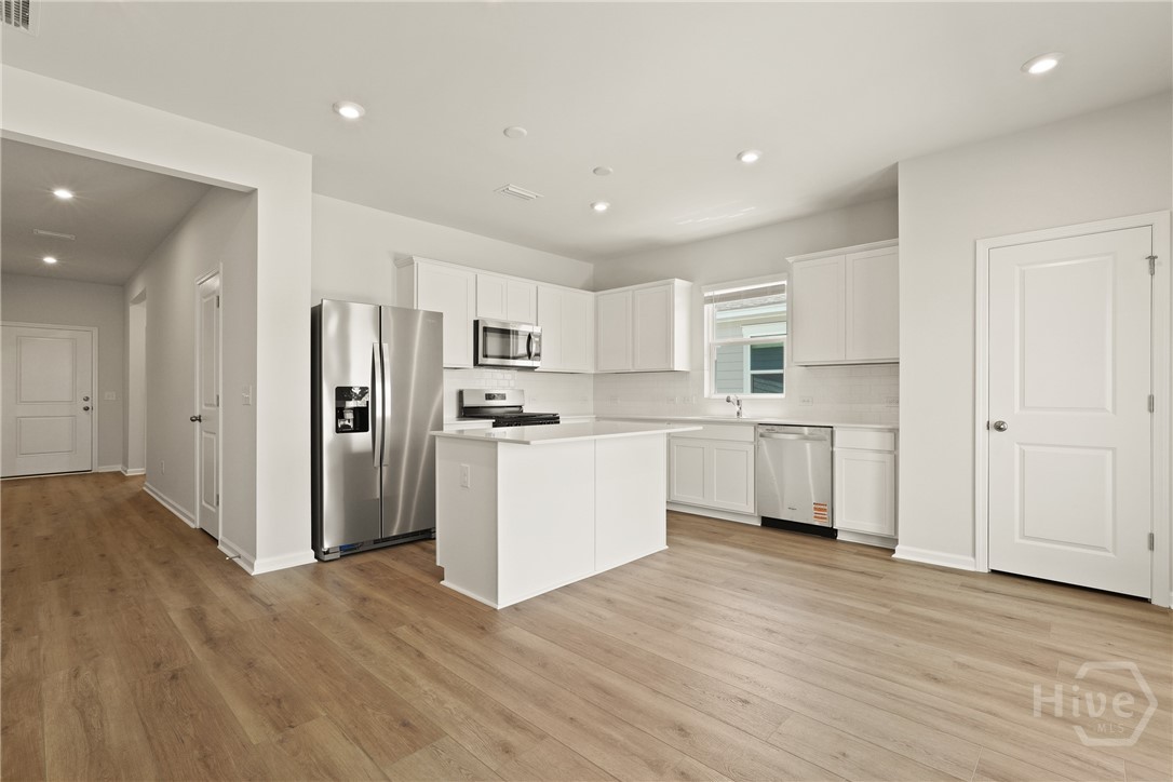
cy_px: 391
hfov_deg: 95.0
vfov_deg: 72.1
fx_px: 538
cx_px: 586
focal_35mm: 16
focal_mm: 16.5
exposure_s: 1/5
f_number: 9
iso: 320
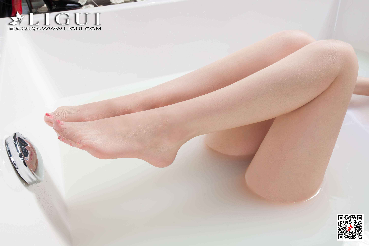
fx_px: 359
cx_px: 184
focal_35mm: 35
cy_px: 123
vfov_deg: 37.9
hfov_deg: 54.4
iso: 100
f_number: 14
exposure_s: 1/125
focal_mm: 35
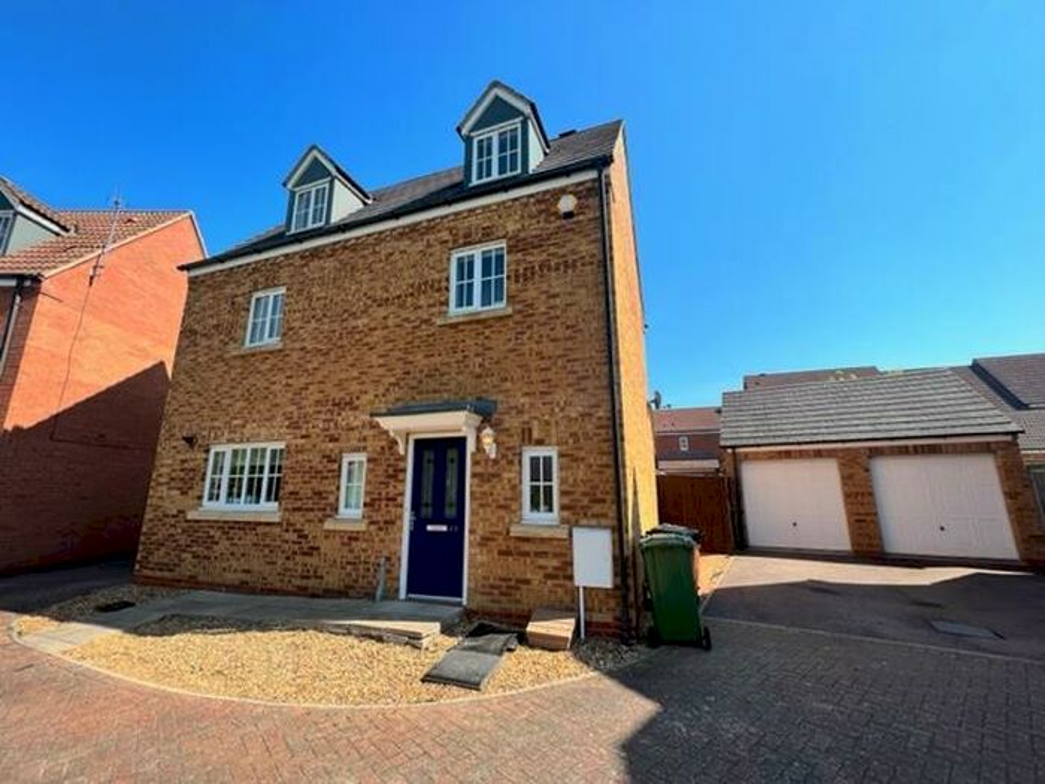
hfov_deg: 106.2
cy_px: 392
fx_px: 392
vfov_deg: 89.9
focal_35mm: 13
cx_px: 522
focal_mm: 1.57
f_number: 1.8
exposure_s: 1/834
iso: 32
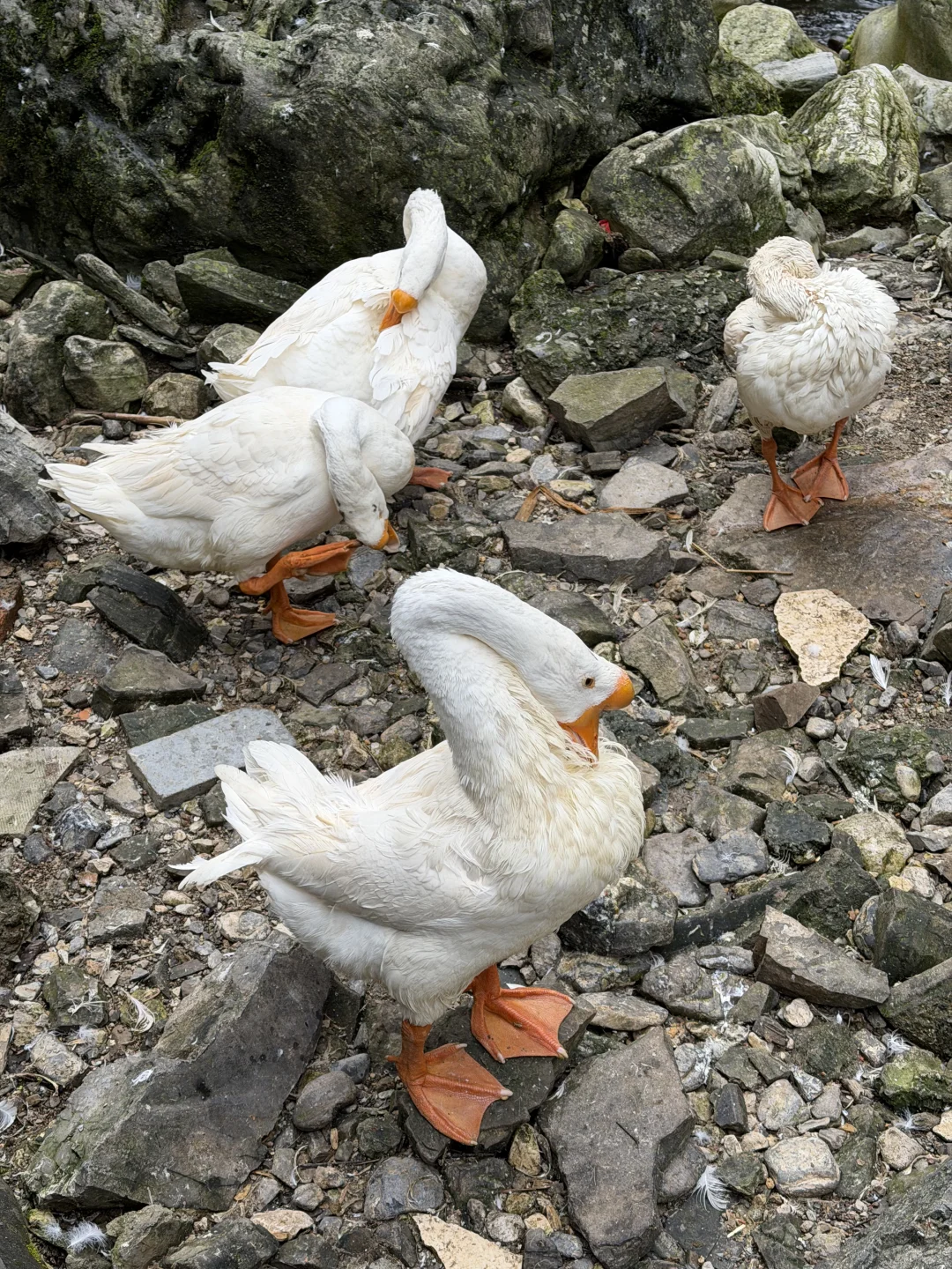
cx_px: 476
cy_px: 634
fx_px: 1760
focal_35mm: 48
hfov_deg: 30.3
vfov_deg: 39.7
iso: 64
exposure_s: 1/1242
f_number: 1.78
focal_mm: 6.76
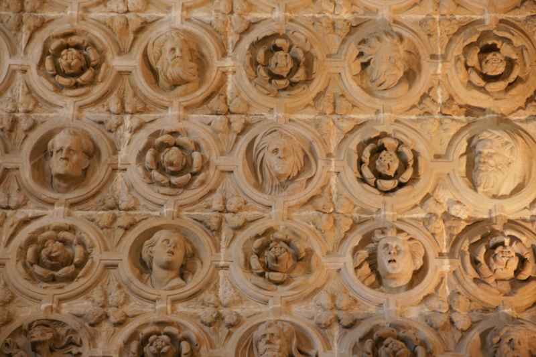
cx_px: 268
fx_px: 1340
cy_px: 178
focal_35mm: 90
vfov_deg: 15.2
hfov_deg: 22.6
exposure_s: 1/30
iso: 800
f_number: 4.5
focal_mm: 60
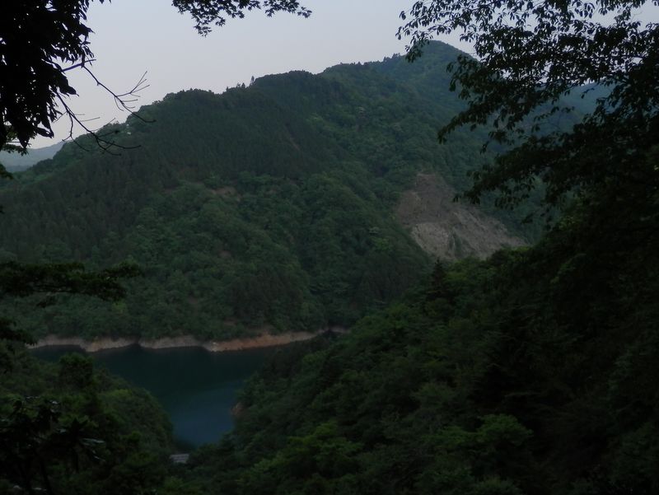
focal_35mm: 33
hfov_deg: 55.3
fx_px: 629
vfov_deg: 43.0
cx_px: 330
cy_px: 248
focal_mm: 6
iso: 80
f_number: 3.4
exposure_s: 1/400
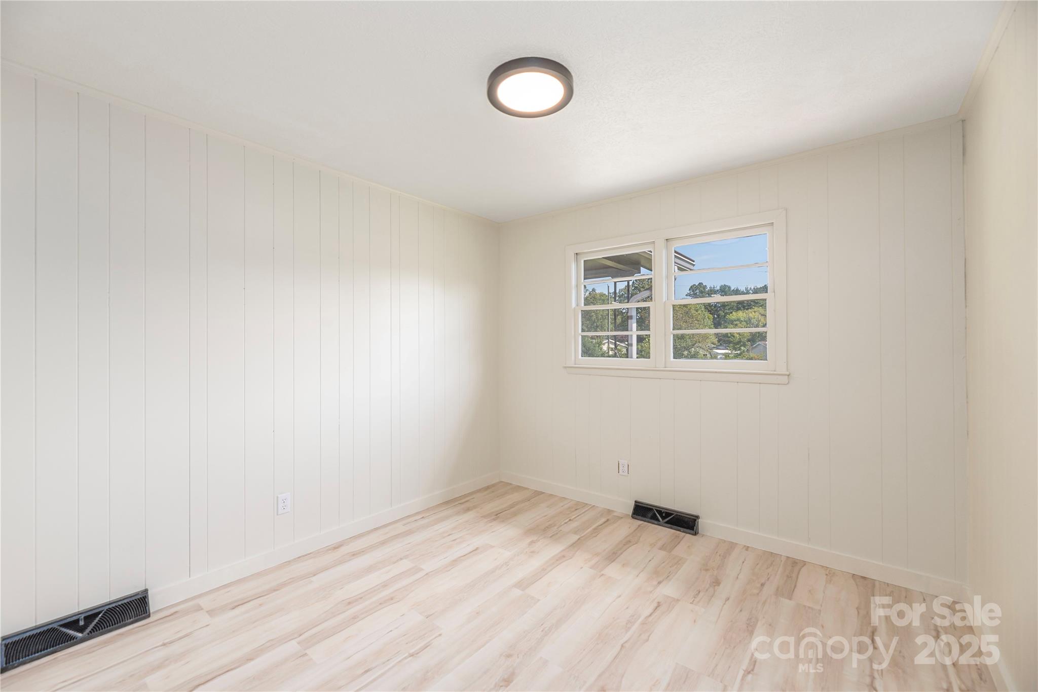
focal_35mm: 14
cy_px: 346
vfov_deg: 81.2
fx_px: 404
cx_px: 519
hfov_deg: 104.3
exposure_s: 1/125
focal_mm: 14
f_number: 7.1
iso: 320
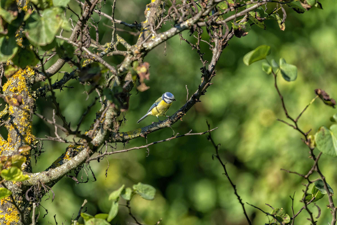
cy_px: 112
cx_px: 168
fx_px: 7404
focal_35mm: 791
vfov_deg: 1.7
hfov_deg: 2.6
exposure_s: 1/1600
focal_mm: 791
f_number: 9
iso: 1600
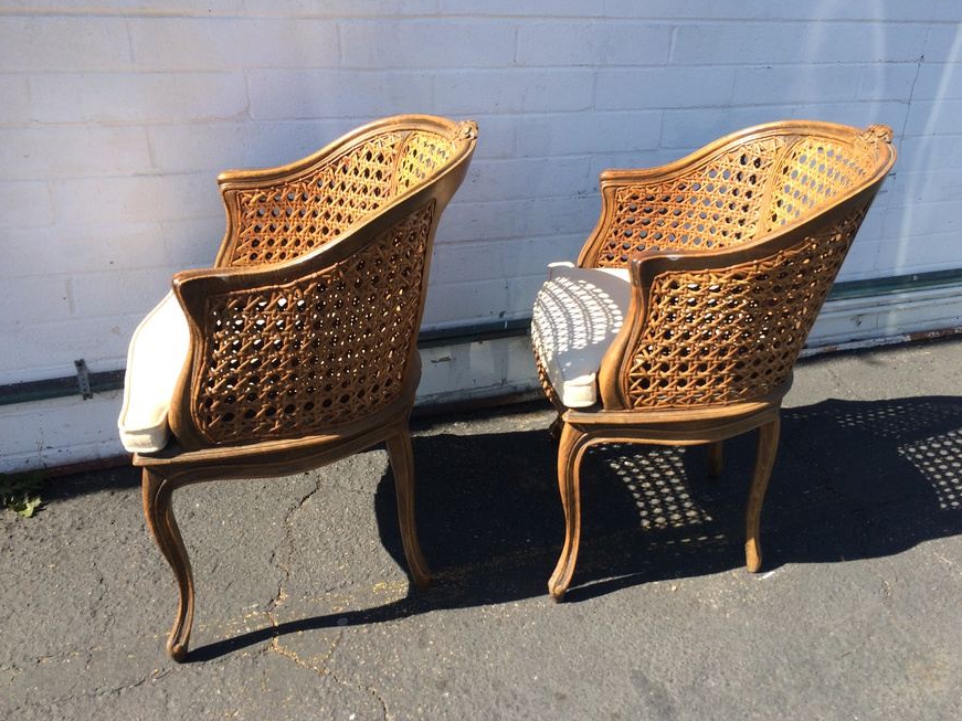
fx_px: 861
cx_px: 493
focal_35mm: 31
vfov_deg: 45.4
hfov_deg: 58.4
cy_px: 370
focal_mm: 4.12
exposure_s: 1/855
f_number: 2.2
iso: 32
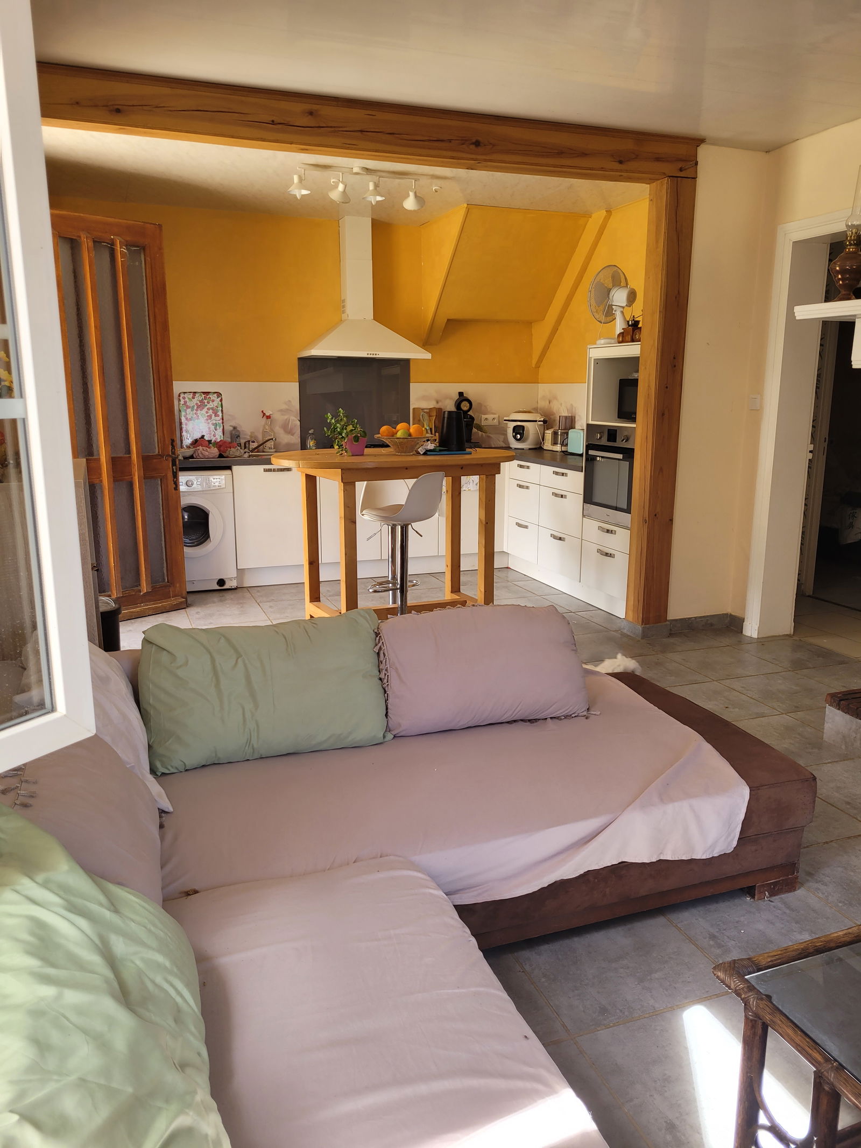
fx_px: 862
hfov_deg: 53.1
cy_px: 574
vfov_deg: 67.3
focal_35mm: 26
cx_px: 430
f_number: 1.8
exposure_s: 1/100
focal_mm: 5.4
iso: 64
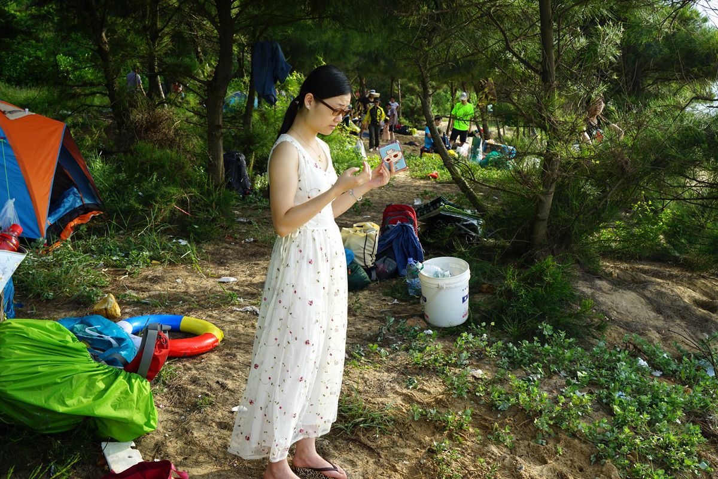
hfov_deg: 49.5
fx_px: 778
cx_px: 359
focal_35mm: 39
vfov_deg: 34.2
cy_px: 240
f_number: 9
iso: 100
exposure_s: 1/80
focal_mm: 39
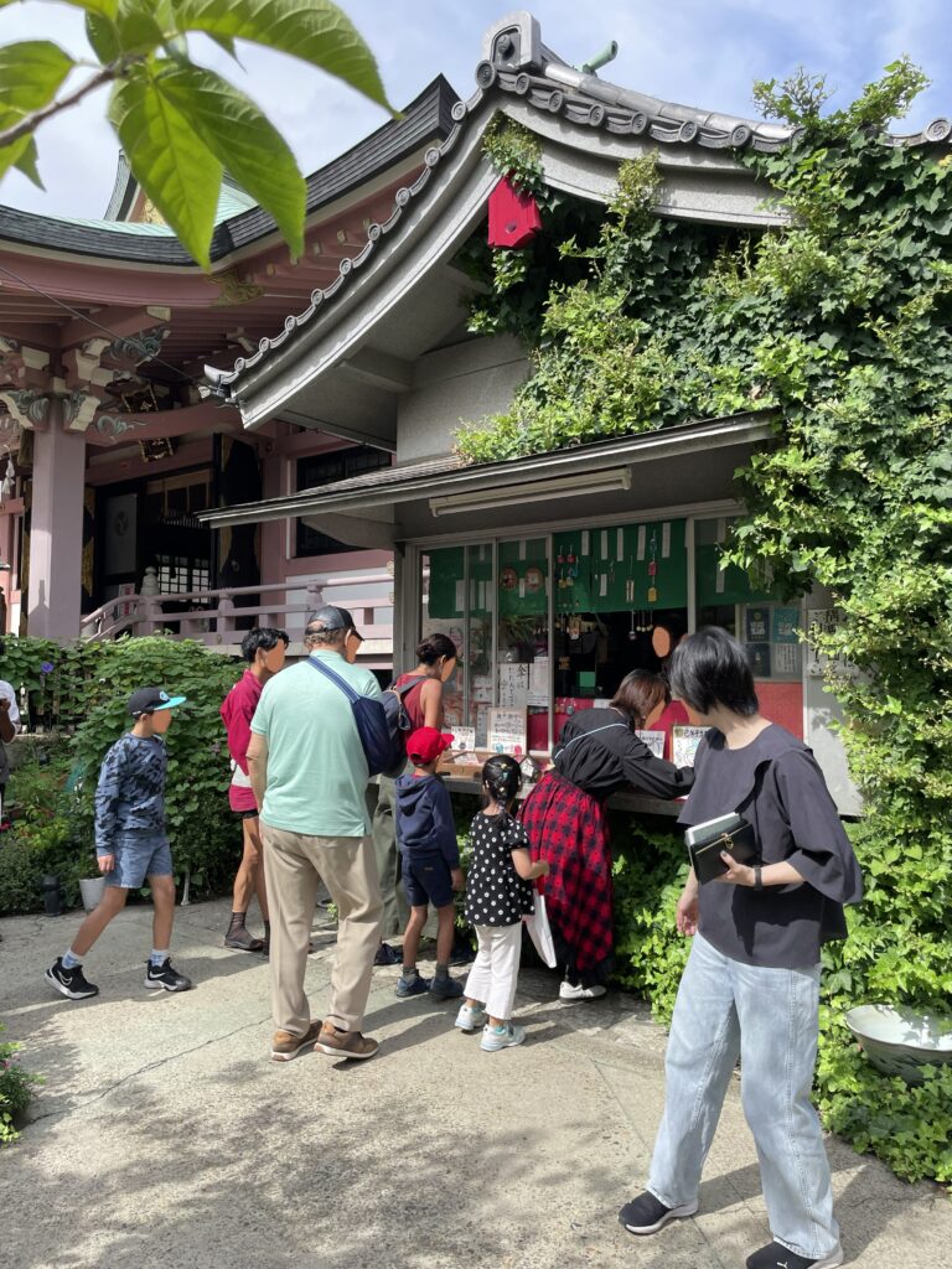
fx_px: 953
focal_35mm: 26
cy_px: 634
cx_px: 476
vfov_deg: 67.3
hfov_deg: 53.1
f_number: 1.6
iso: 32
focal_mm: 4.2
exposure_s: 1/1289
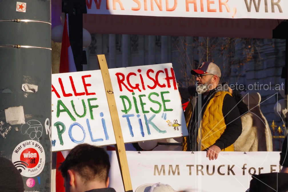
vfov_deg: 5.7
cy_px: 96
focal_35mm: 240
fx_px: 1920
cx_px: 144
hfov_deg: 8.6
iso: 800
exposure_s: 1/500
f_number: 20
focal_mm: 160
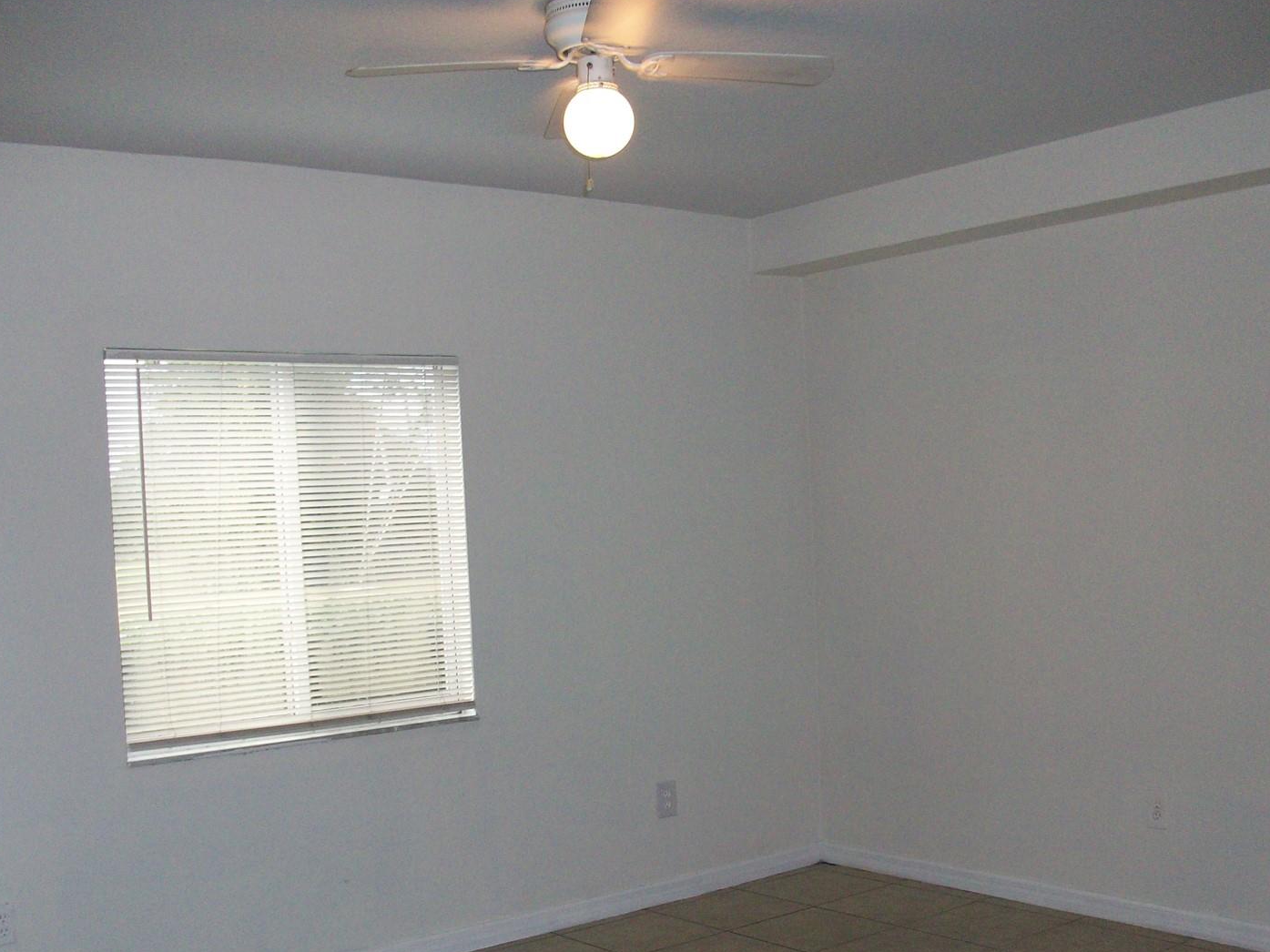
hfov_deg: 47.8
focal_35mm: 39
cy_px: 533
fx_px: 1431
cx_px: 688
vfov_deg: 36.8
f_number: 2.8
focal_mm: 5.7
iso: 160
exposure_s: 1/60
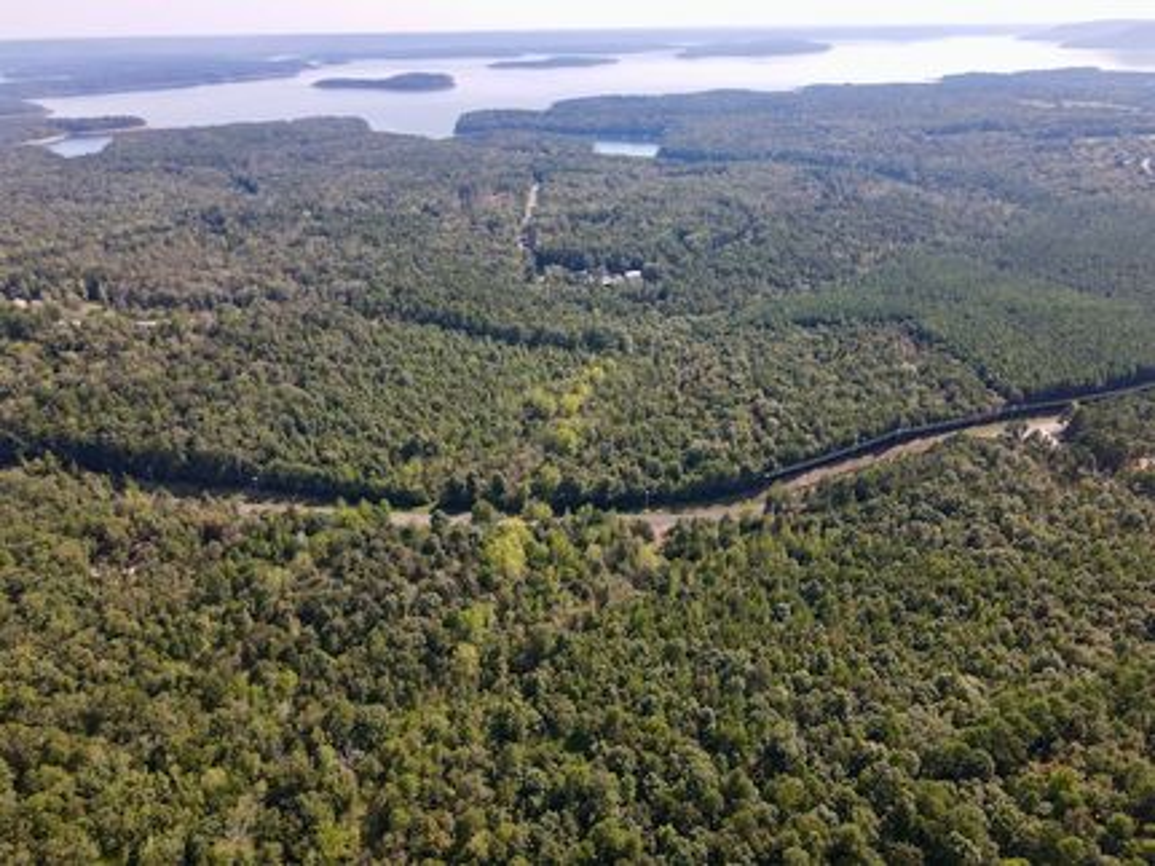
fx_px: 801
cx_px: 578
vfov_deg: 56.8
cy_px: 433
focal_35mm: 24
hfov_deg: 71.6
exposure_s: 1/15
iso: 240
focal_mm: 4.5
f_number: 2.8
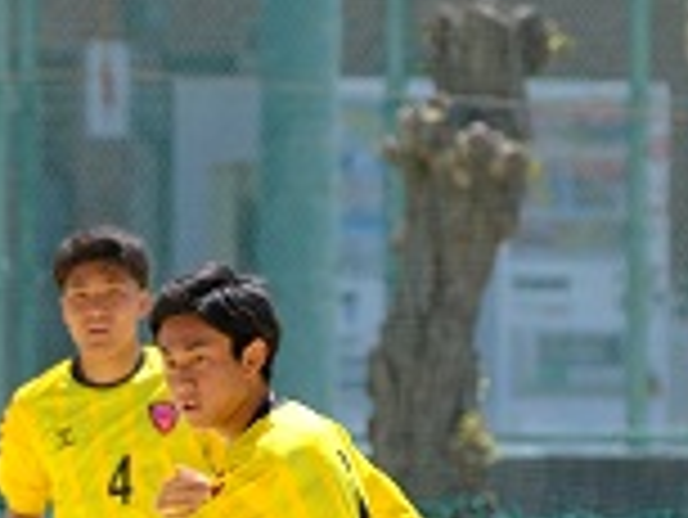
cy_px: 696
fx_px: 24187
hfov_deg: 1.6
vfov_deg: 1.2
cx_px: 216
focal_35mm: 1216
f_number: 6.4
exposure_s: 1/500
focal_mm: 258.4
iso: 250
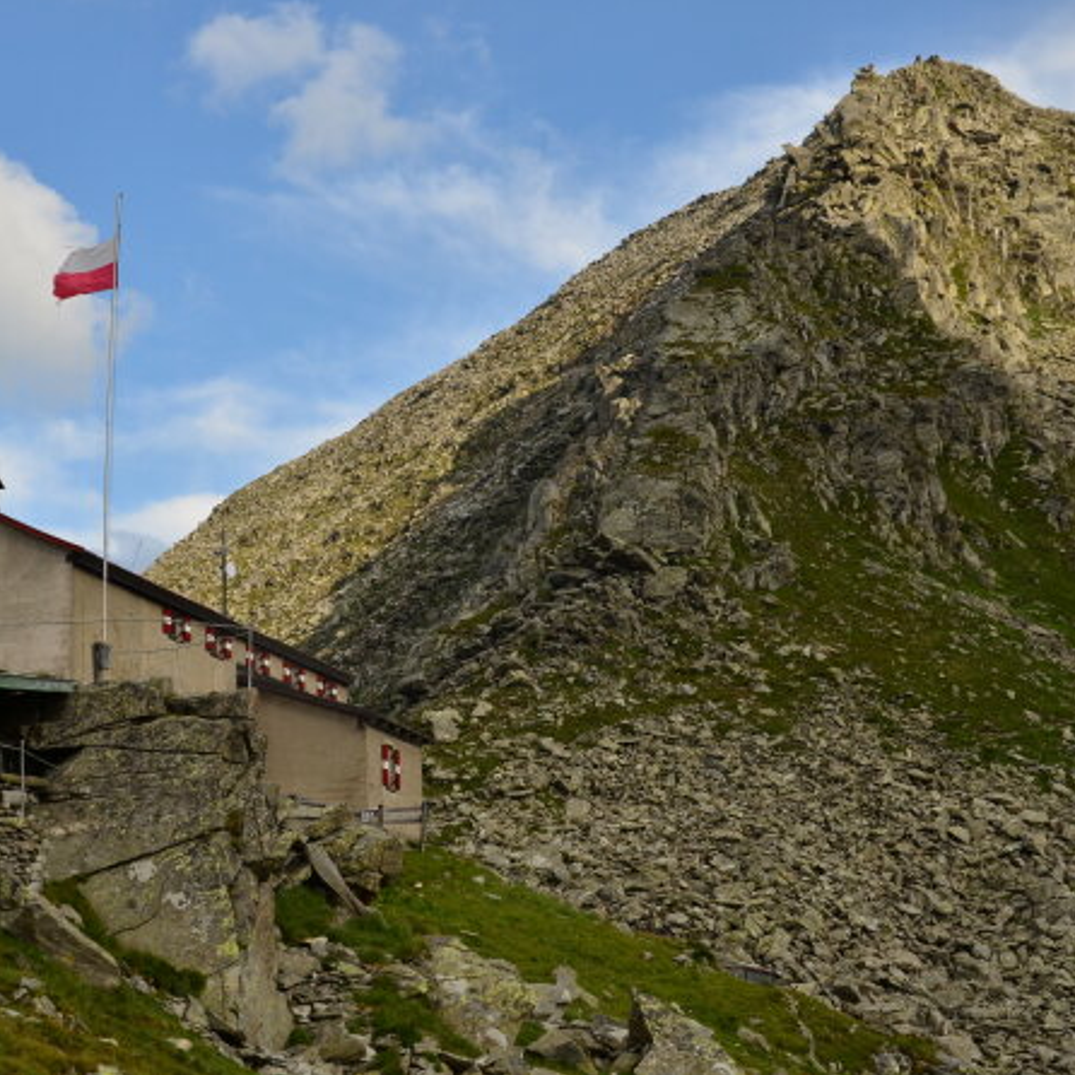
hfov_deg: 27.7
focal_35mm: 62
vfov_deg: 27.7
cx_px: 470
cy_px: 535
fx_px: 2178
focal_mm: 32
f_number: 8
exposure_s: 1/400
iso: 200
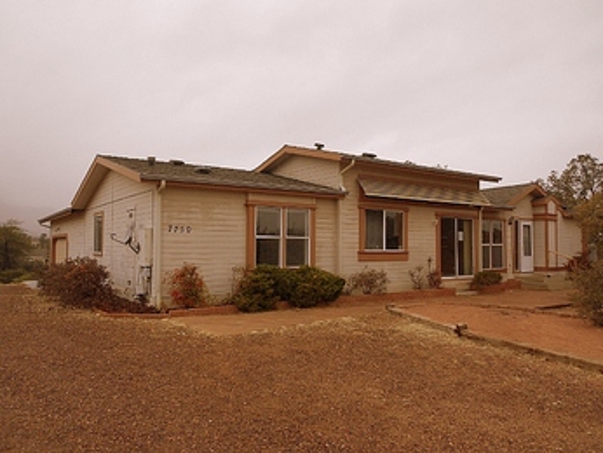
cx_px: 302
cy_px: 226
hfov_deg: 67.3
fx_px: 453
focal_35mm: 26
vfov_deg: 53.1
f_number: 3.2
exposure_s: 1/400
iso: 80
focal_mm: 4.6
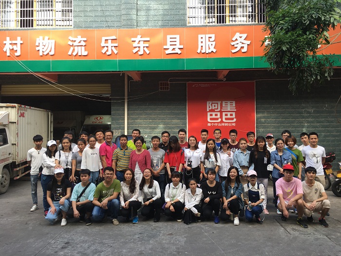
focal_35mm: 29
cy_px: 128
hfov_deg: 61.7
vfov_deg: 48.2
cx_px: 170
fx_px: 286
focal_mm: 4.15
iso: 25
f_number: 2.2
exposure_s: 1/106
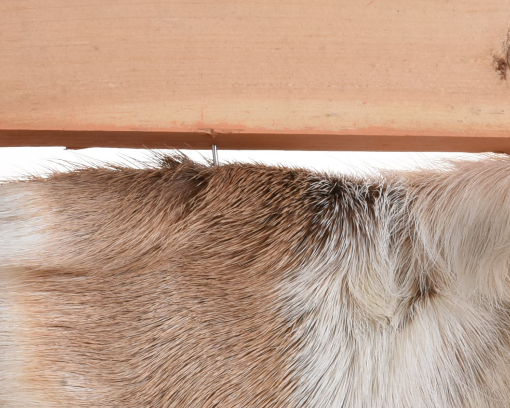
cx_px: 557
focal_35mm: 279
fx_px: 4210
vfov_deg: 5.5
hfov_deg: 6.9
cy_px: 299
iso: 400
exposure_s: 1/125
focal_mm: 70
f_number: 22
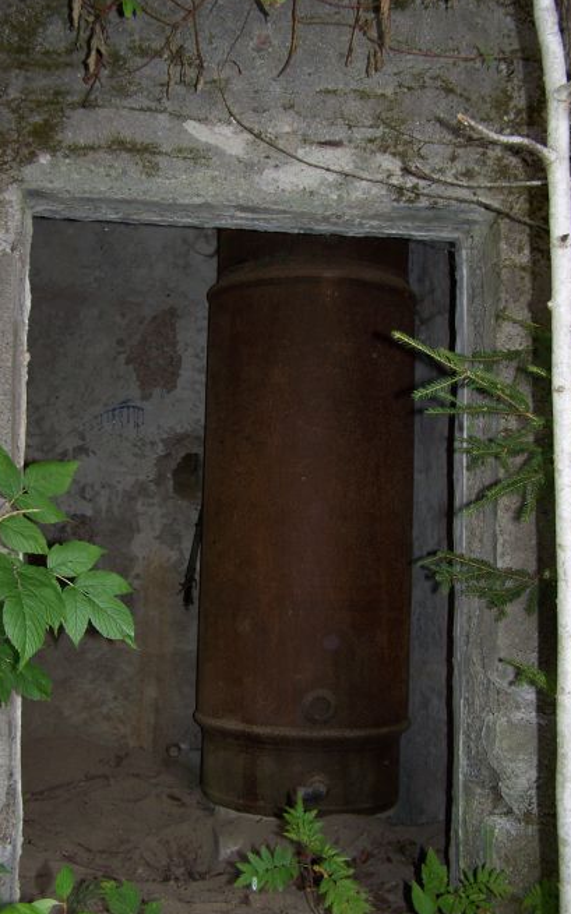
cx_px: 249
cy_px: 453
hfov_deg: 31.2
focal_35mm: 41
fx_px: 1022
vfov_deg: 48.2
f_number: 2.8
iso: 64
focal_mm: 6.3
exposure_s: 1/60
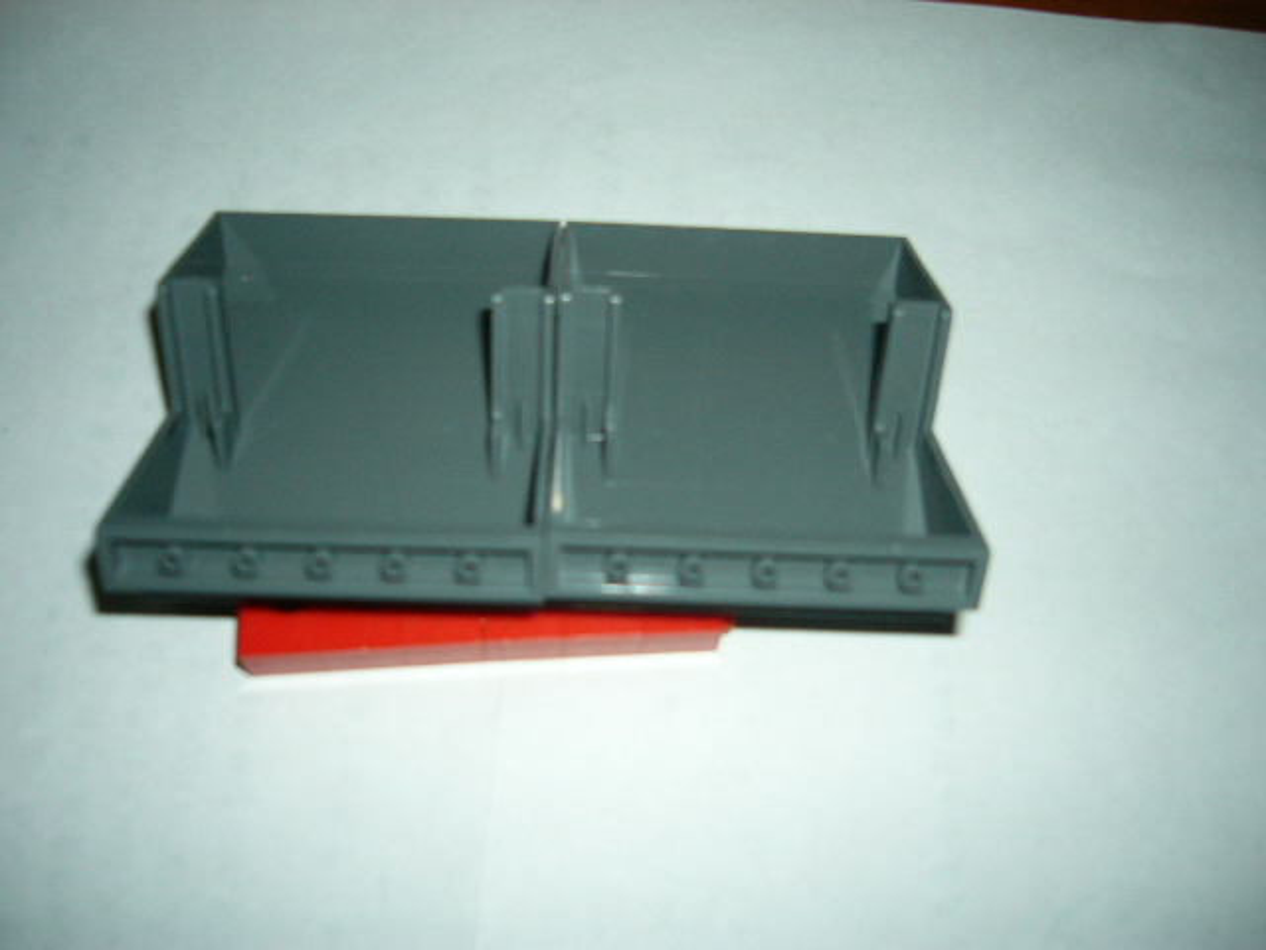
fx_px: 1280
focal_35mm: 35
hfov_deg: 52.6
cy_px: 475
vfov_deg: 40.7
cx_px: 633
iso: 100
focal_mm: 5.8
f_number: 2.8
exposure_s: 1/60
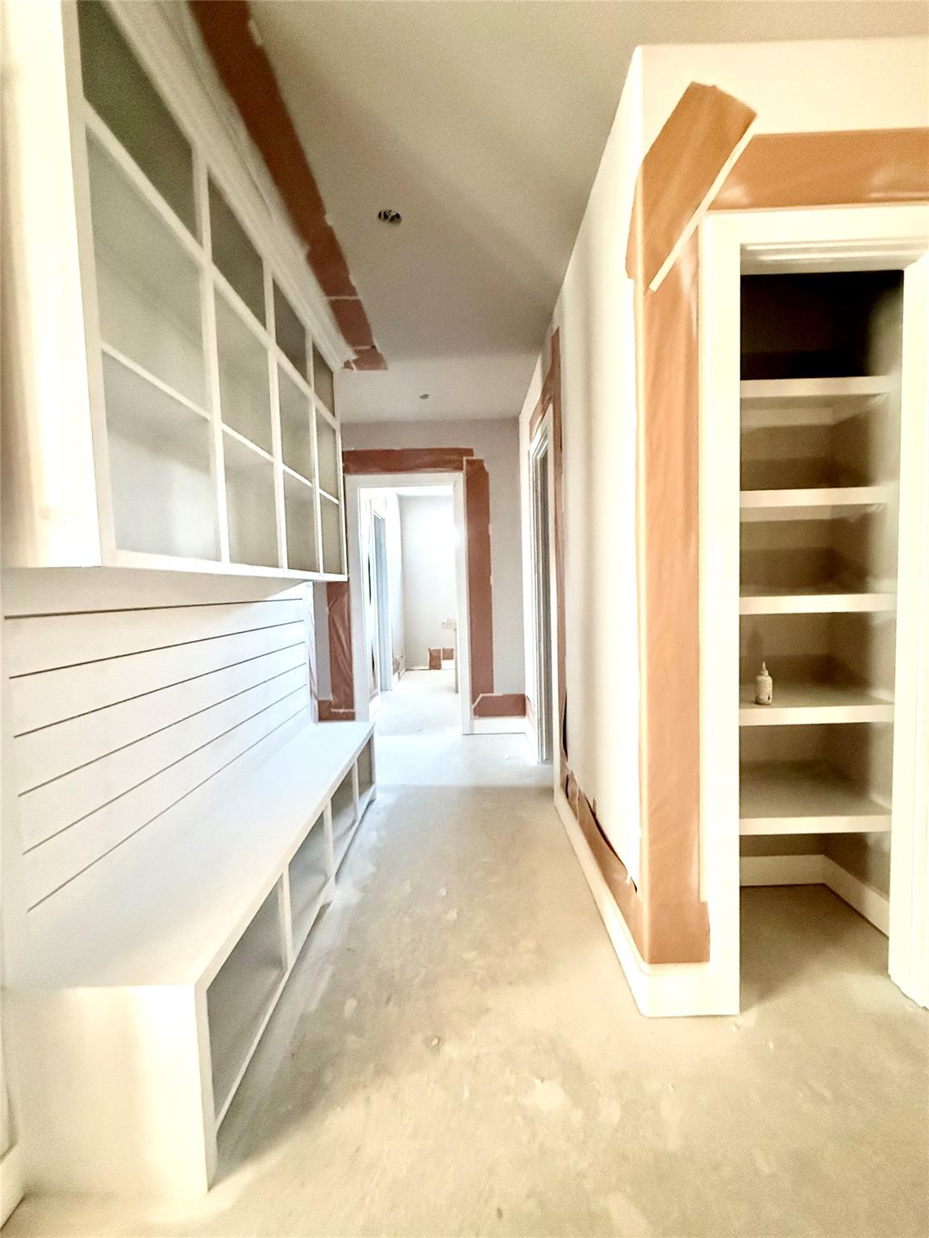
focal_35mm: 14
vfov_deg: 102.1
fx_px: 501
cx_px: 464
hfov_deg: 85.7
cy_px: 619
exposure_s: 1/60
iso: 1250
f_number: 2.2
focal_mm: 2.22
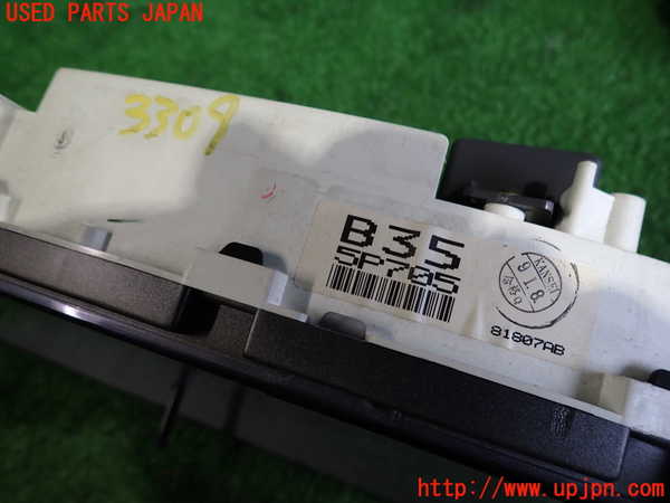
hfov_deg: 69.4
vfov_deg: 54.9
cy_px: 252
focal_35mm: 25
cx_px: 335
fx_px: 484
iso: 200
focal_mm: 4.5
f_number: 2
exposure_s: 1/60
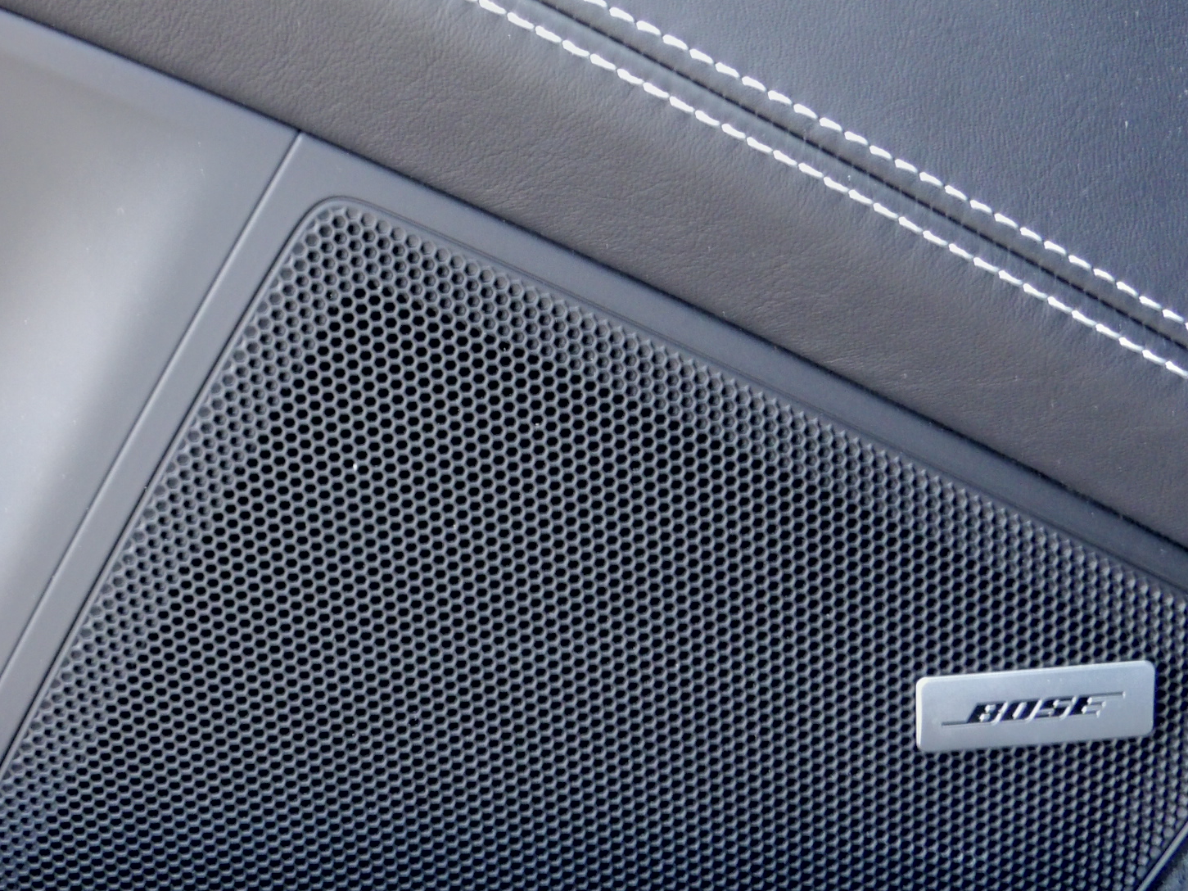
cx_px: 562
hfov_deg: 39.6
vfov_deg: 30.3
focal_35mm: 48
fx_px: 1647
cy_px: 427
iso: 314
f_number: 4.5
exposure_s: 1/7
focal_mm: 6.2
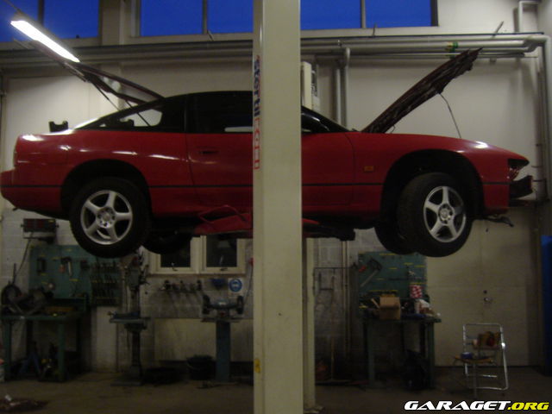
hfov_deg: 52.6
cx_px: 276
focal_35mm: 35
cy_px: 207
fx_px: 558
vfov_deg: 40.7
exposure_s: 1/8
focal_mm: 5.8
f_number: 2.8
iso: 200
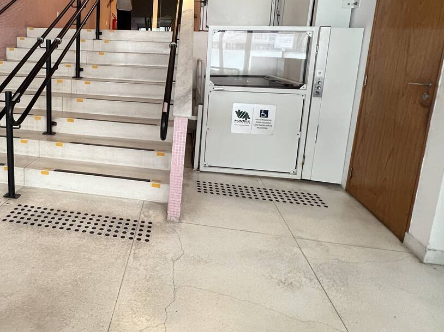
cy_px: 100
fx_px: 295
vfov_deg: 57.0
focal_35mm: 23
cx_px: 122
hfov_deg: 70.0
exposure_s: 1/60
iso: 400
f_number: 1.8
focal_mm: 1.57
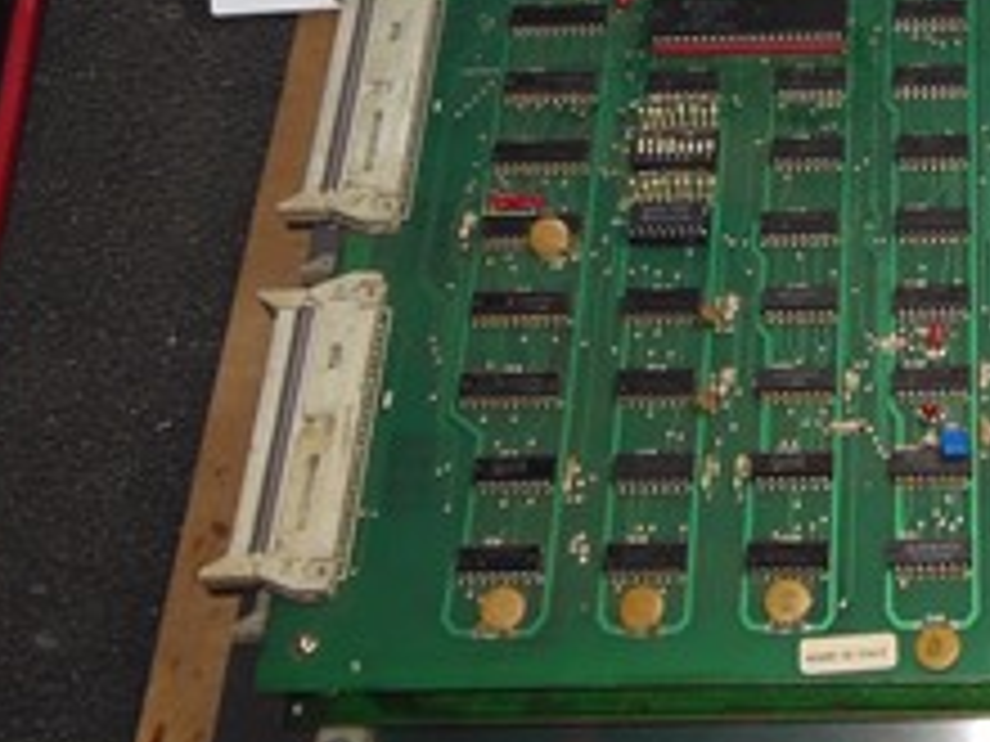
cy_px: 54
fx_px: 1687
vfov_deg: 24.0
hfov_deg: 31.1
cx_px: 904
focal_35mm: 59
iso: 125
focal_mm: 5.2
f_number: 3.3
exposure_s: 1/30
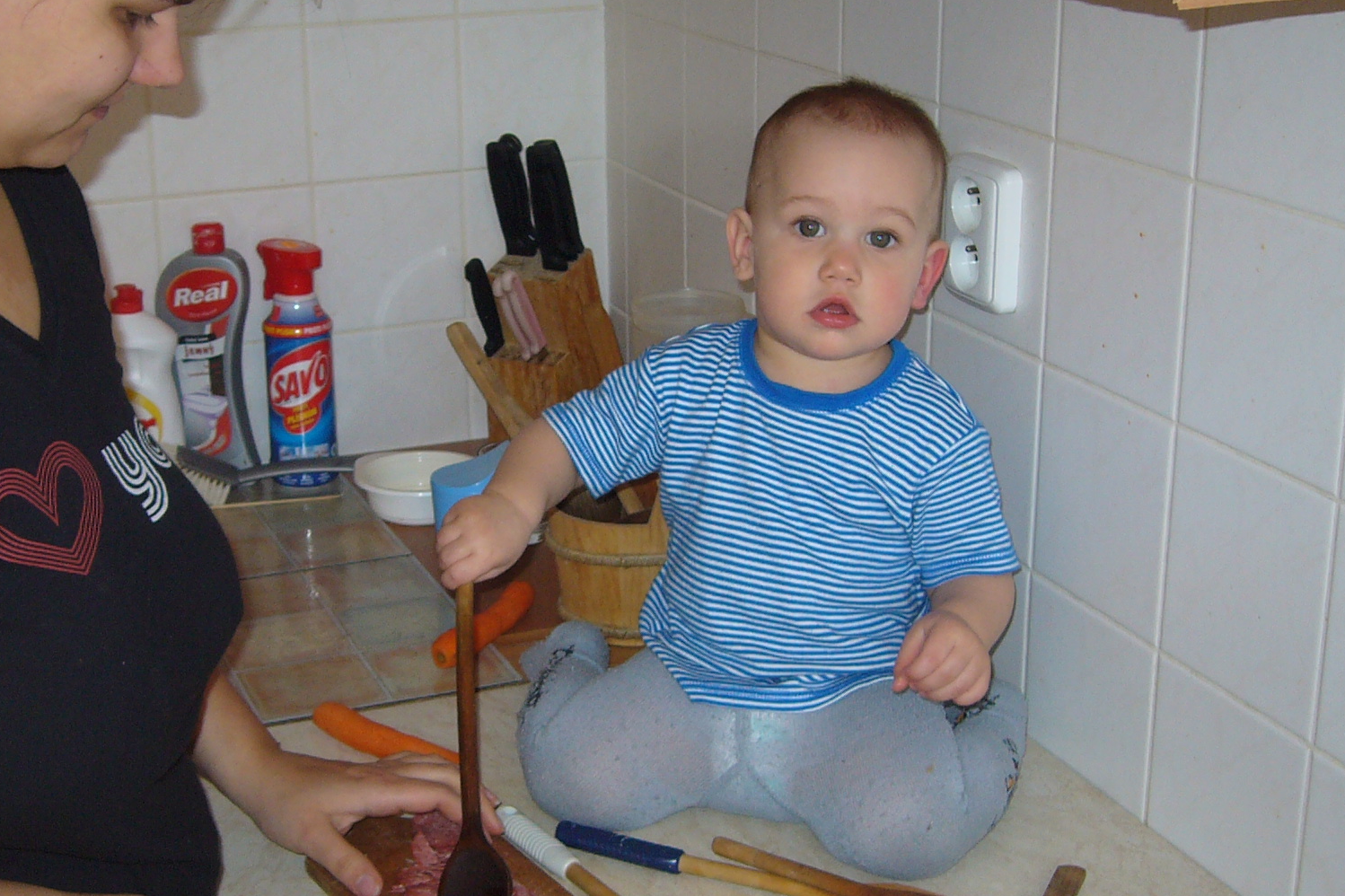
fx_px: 2092
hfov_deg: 35.6
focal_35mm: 56
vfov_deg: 24.2
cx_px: 583
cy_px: 440
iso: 100
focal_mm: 5.8
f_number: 2.8
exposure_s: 1/60
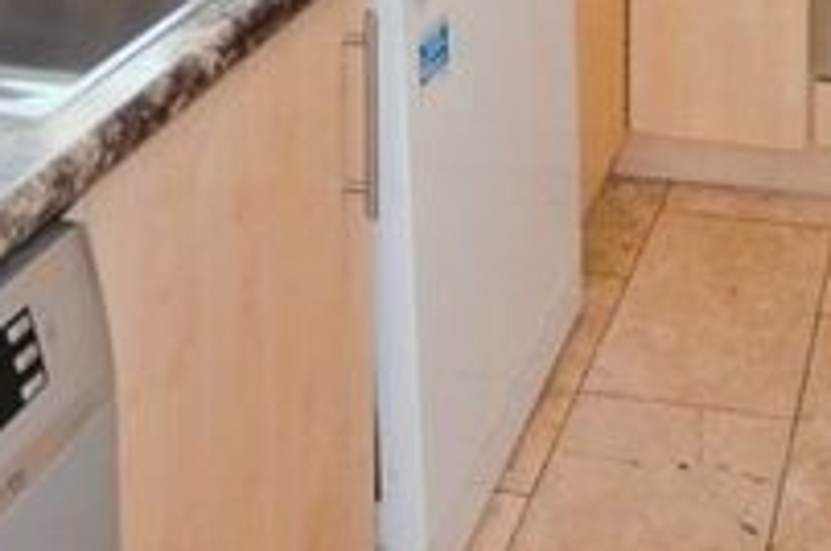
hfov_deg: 36.2
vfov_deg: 23.5
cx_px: 728
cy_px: -123
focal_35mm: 52
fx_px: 1198
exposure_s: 1/60
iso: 450
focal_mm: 10
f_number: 4
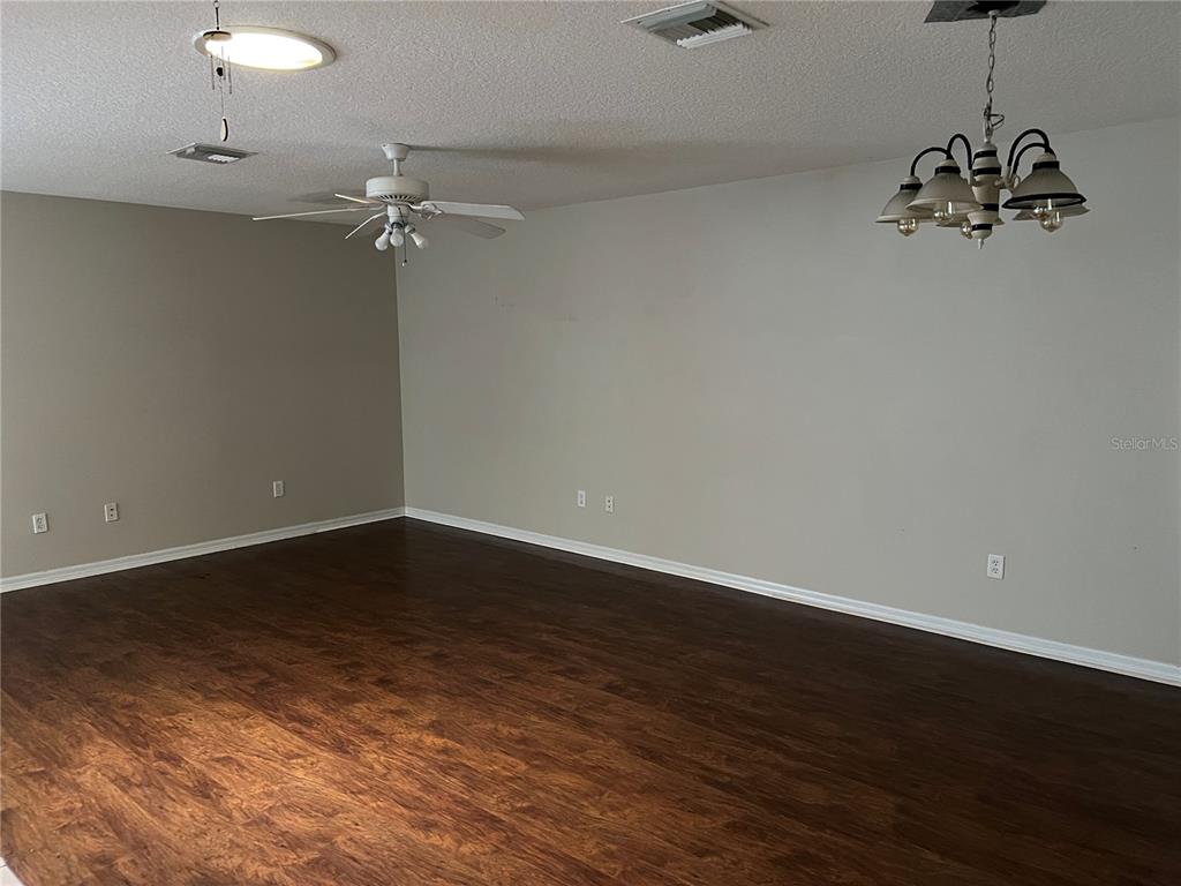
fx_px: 887
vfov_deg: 53.1
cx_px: 590
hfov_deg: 67.3
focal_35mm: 26
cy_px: 443
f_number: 1.5
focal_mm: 5.7
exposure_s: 1/34
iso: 640
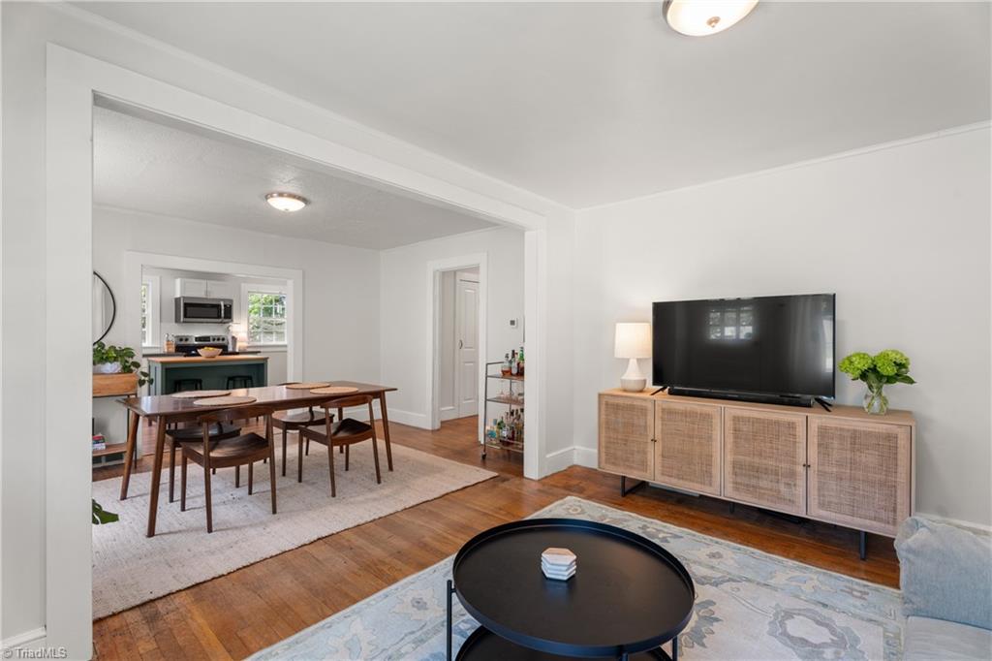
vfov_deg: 73.7
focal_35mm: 16
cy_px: 330
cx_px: 496
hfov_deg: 96.8
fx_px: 441
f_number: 8
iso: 320
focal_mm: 16
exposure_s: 1/6
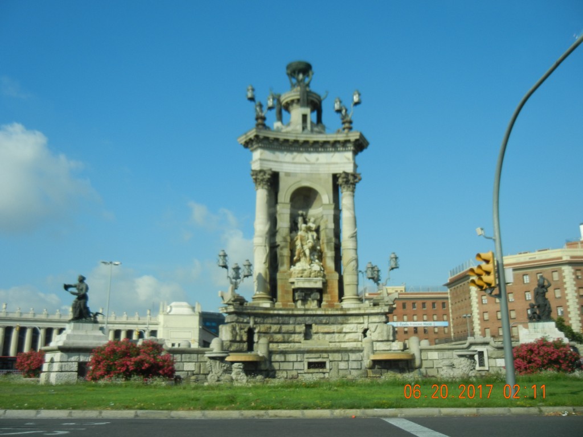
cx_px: 292
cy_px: 218
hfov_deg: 54.0
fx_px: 573
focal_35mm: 34
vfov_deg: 41.8
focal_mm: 6.2
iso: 160
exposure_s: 1/340
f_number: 7.2
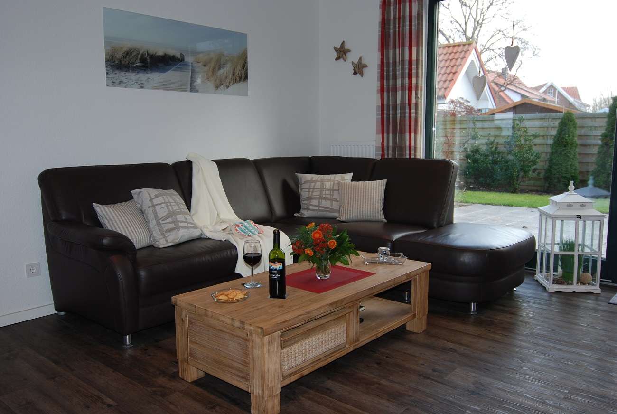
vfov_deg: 43.8
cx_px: 308
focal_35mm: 30
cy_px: 207
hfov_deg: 61.8
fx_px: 515
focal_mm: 20
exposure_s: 1/60
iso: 200
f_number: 4
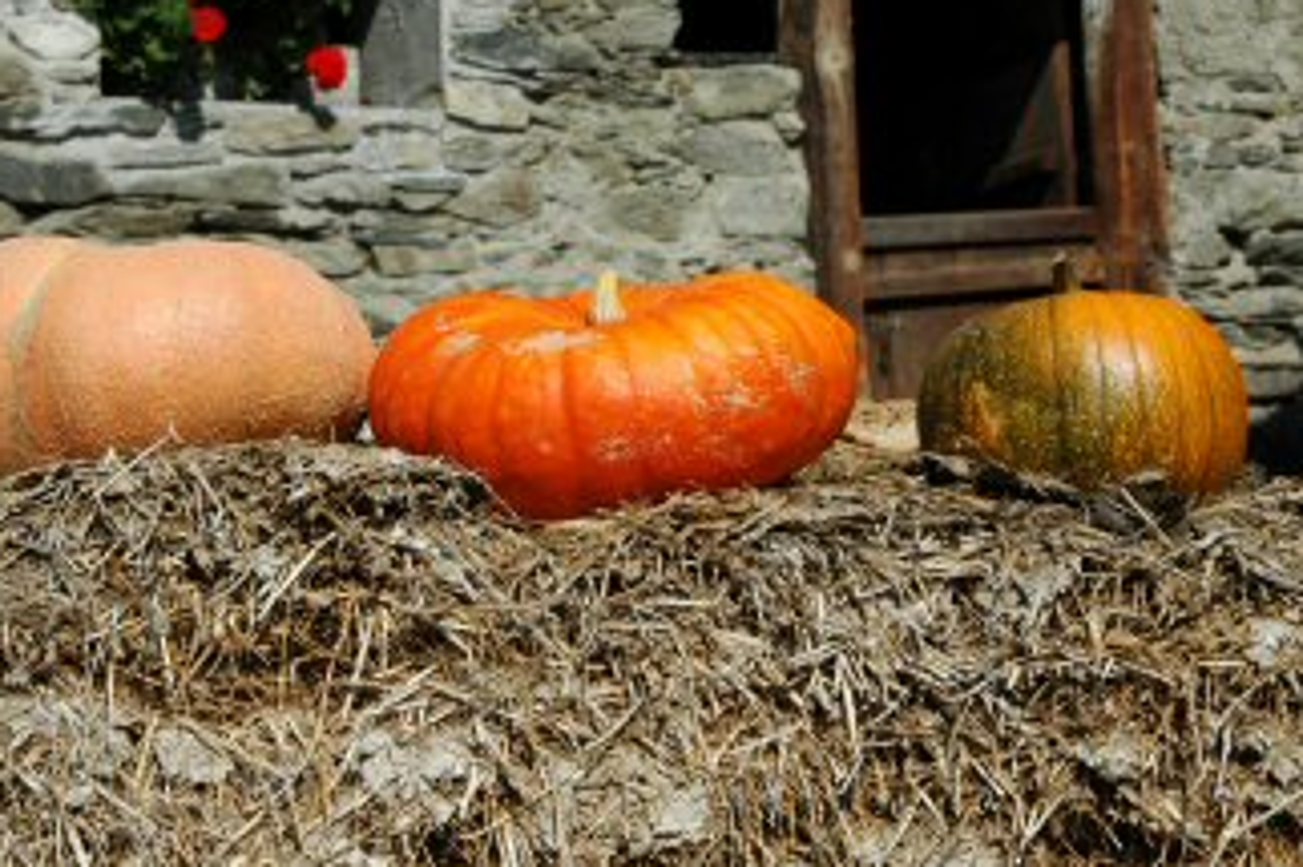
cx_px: 605
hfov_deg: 13.6
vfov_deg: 9.1
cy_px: 323
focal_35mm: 151
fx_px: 5454
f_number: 8
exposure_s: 1/400
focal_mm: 65
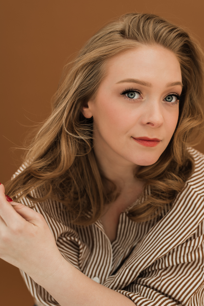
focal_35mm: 50
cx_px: 102
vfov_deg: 39.6
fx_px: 425
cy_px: 153
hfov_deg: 27.0
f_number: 3.2
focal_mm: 50
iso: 200
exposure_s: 1/200
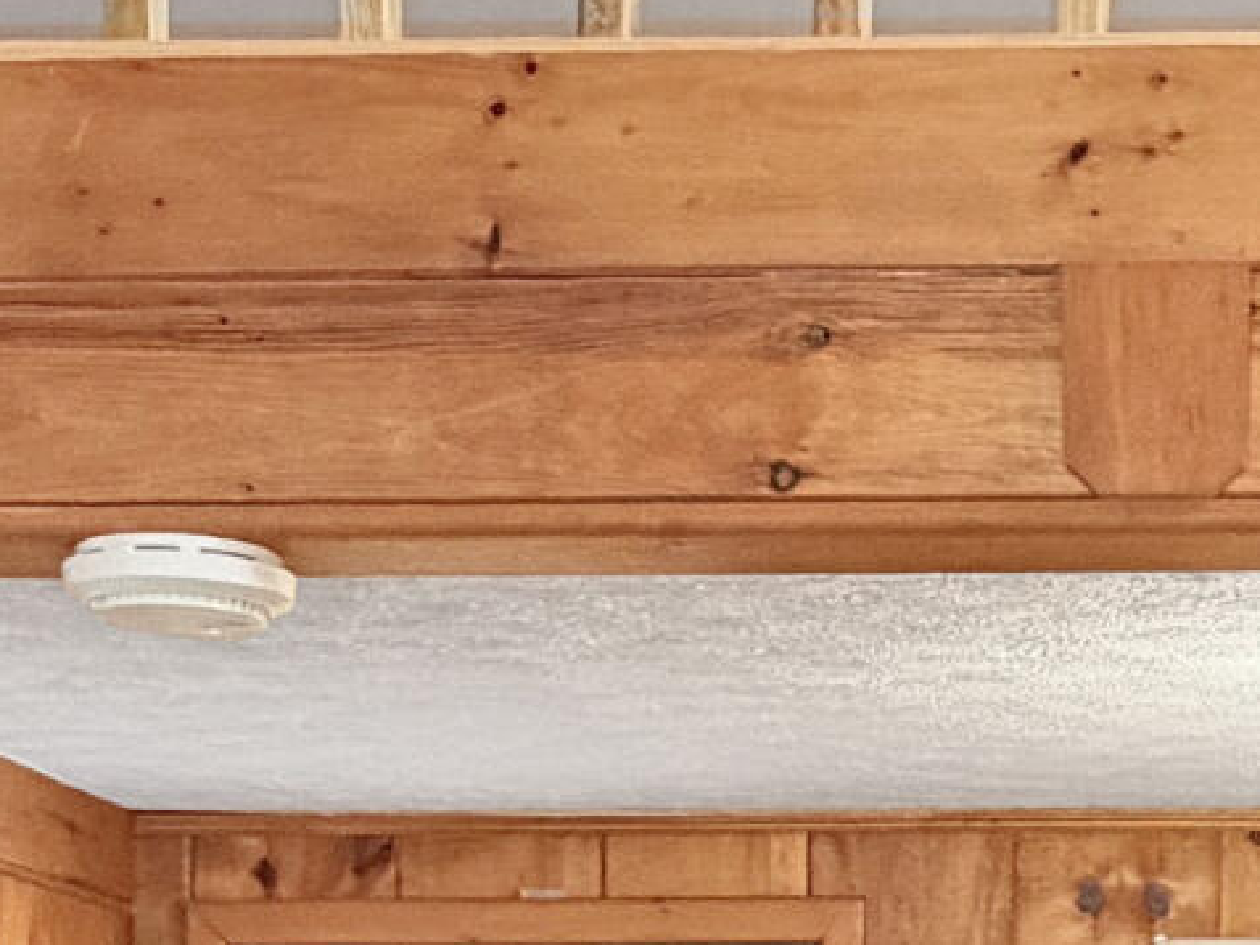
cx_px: 1183
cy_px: 1394
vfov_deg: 15.5
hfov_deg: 21.6
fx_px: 3204
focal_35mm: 88
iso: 320
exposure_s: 1/60
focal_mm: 2.22
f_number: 2.2
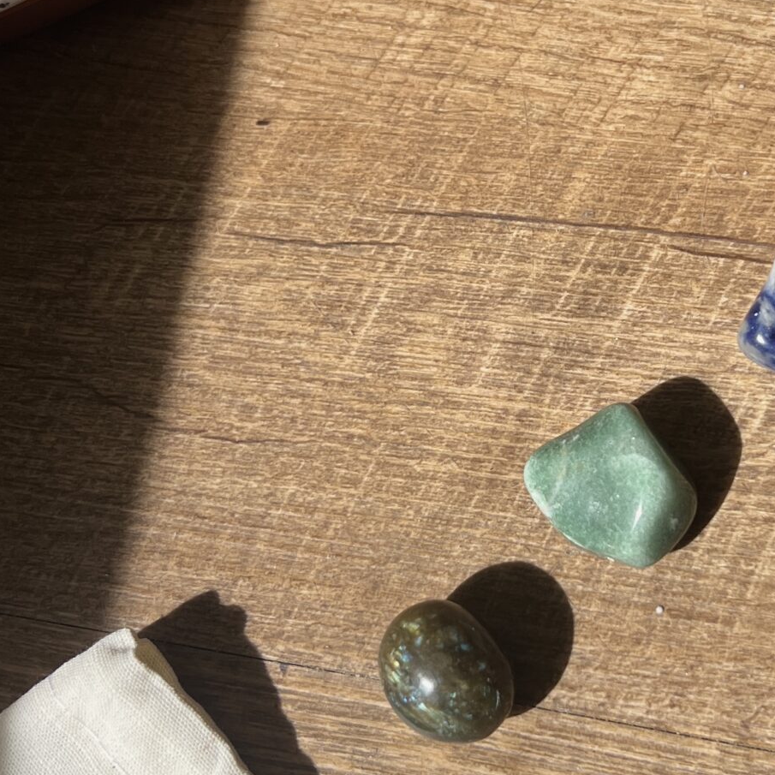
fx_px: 1646
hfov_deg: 26.2
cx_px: 557
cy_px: 364
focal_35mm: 65
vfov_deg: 26.5
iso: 50
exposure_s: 1/2695
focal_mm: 5.7
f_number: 1.5
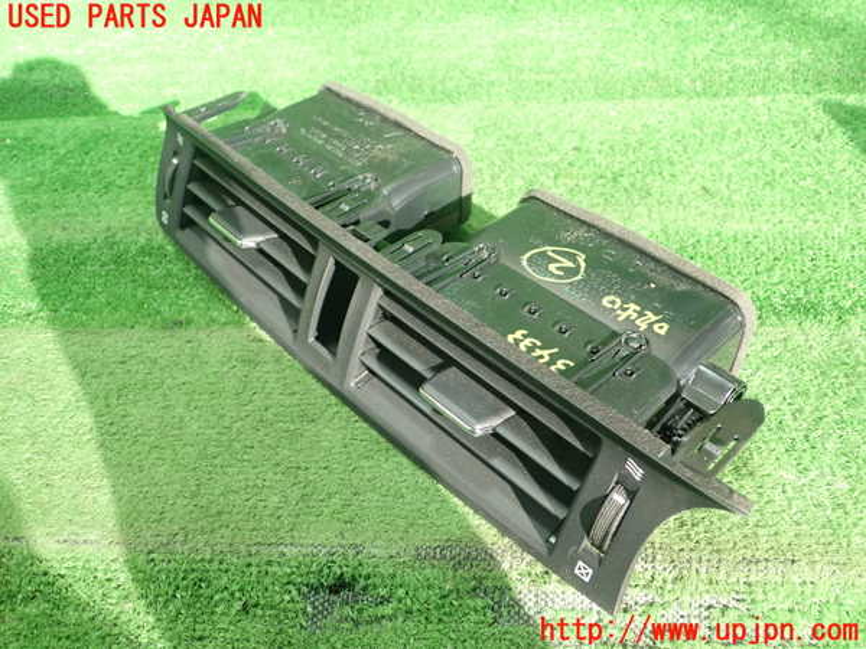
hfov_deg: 60.0
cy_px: 324
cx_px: 433
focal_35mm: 30
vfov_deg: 46.8
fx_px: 751
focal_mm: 5.5
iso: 320
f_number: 2.3
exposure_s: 1/125
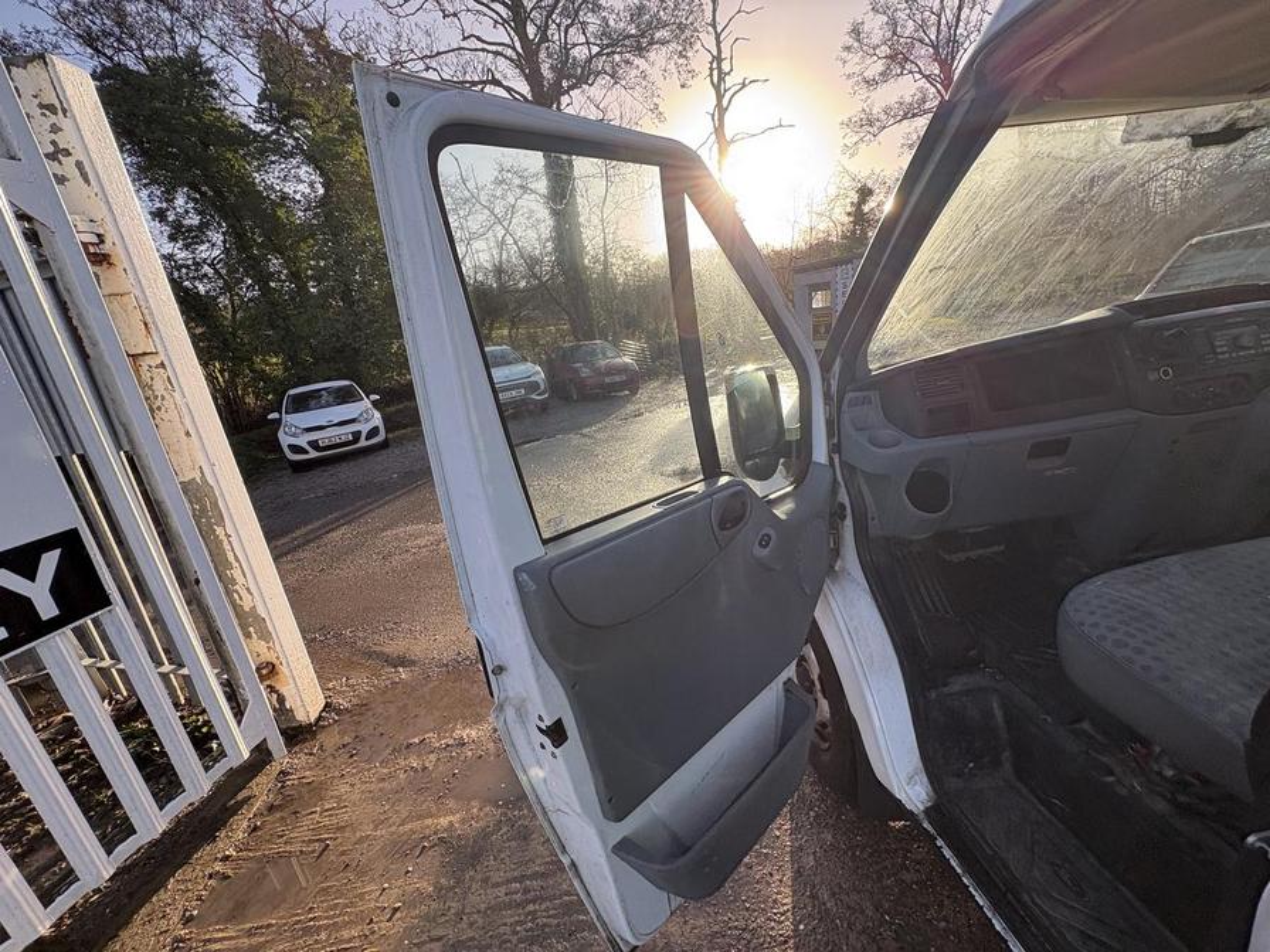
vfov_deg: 85.7
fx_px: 514
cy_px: 476
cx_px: 635
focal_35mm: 14
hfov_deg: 102.1
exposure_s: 1/430
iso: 40
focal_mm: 2.22
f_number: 2.2
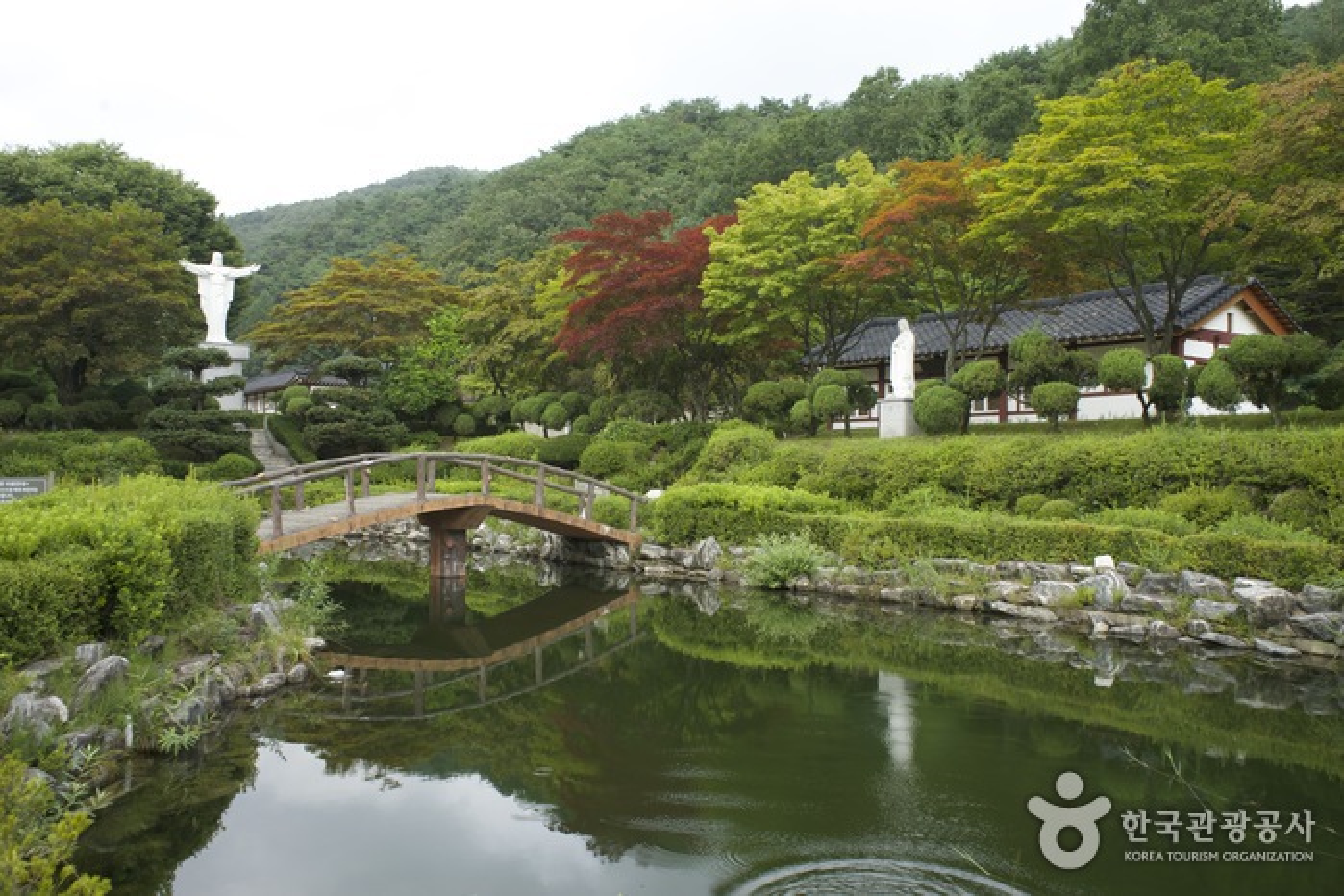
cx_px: 672
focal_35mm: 29
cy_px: 448
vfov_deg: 45.0
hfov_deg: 63.7
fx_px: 1083
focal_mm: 29
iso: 160
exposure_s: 1/80
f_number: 10
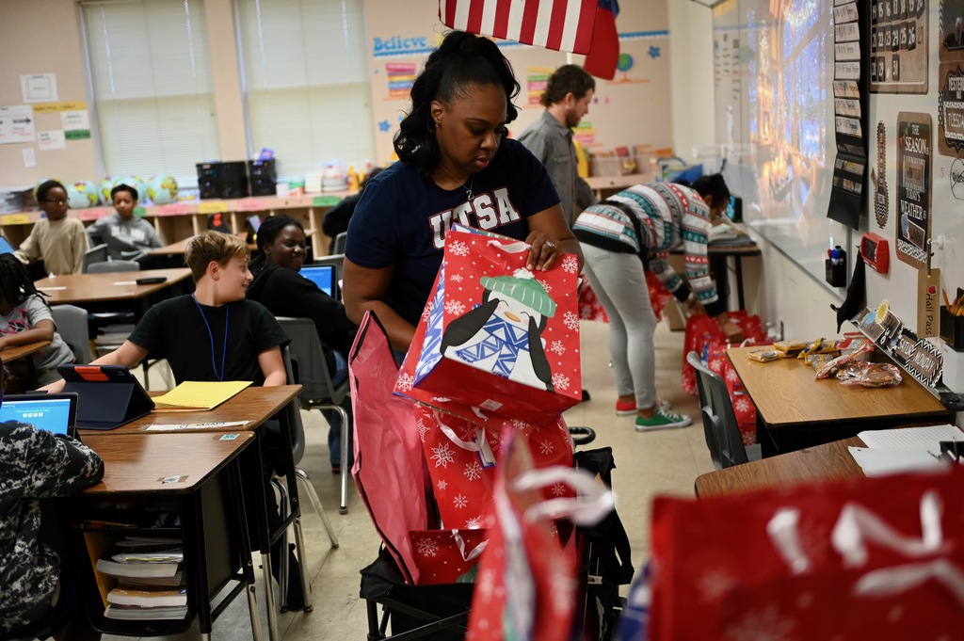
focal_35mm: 42
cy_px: 320
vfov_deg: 31.8
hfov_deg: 46.4
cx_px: 482
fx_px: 1124
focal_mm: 42
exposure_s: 1/320
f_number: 2.8
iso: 2000
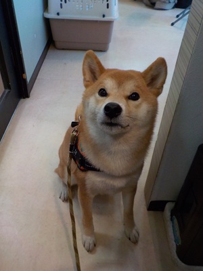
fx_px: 235
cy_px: 136
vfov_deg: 60.0
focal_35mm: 30
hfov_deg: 46.8
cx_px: 102
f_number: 3.3
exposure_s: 1/30
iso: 200
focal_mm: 4.1
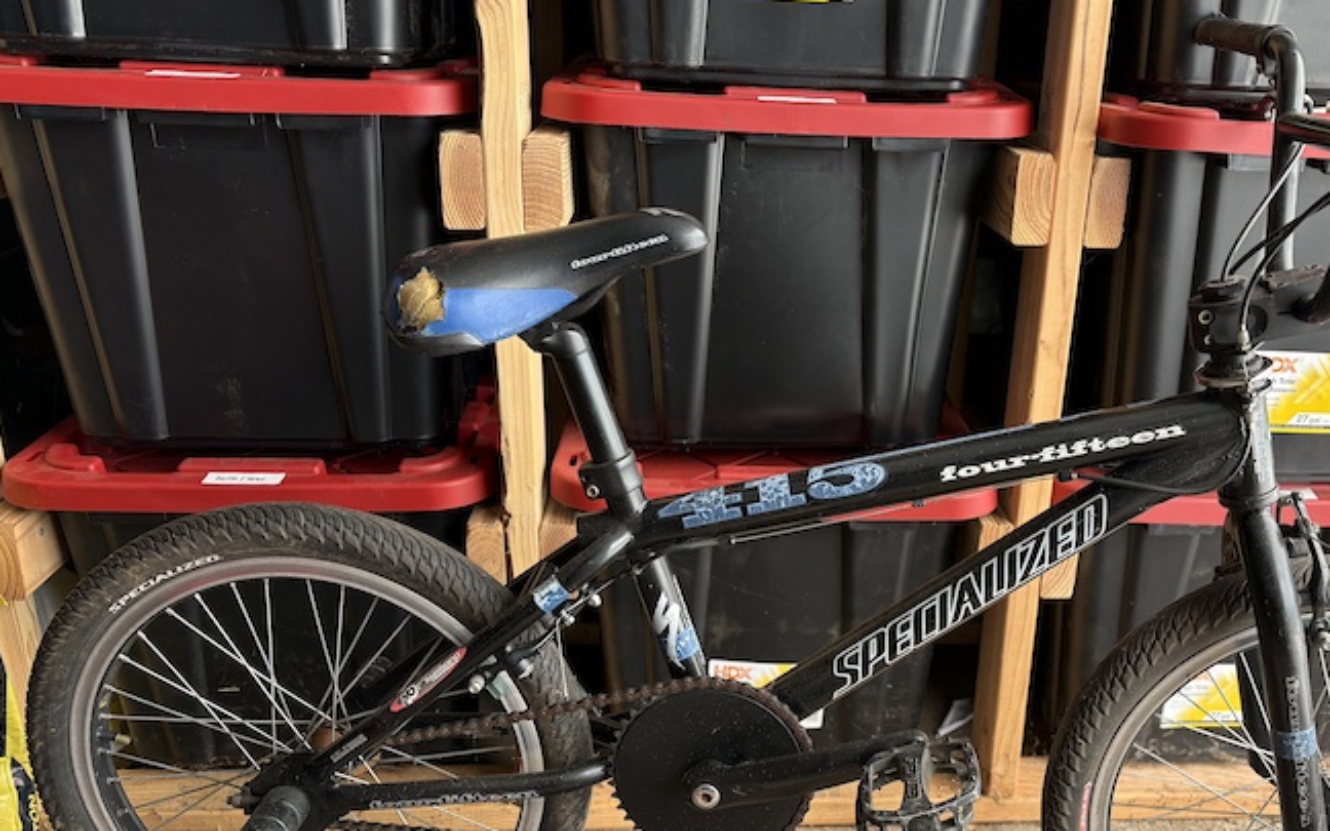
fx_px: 1232
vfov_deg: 37.2
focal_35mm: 34
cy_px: 486
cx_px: 811
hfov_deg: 56.2
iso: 50
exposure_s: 1/140
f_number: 1.6
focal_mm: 5.96
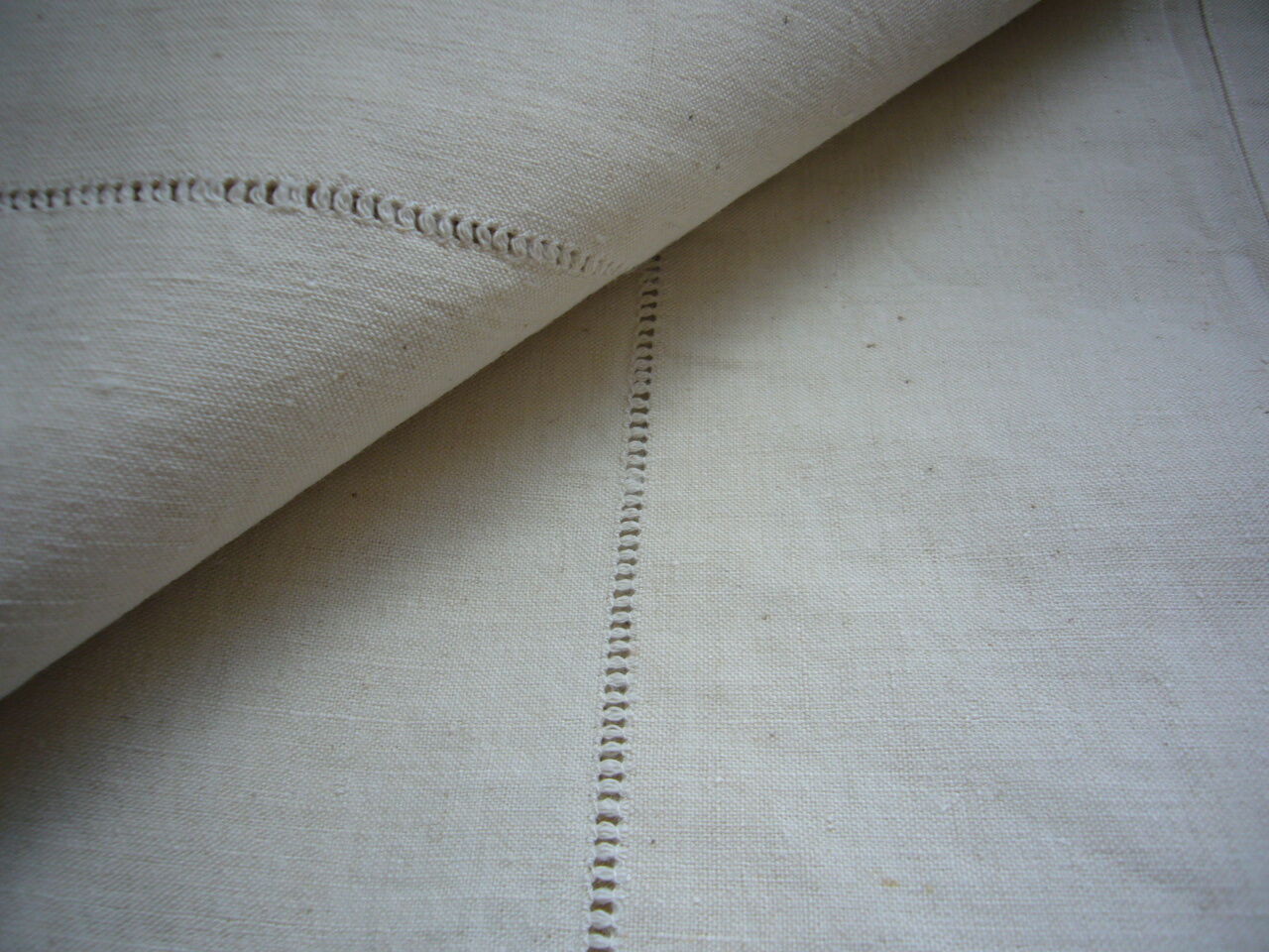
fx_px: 1026
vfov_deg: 49.7
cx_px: 634
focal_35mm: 28
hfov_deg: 63.4
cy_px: 476
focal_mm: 4.6
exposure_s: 1/40
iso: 80
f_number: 2.8
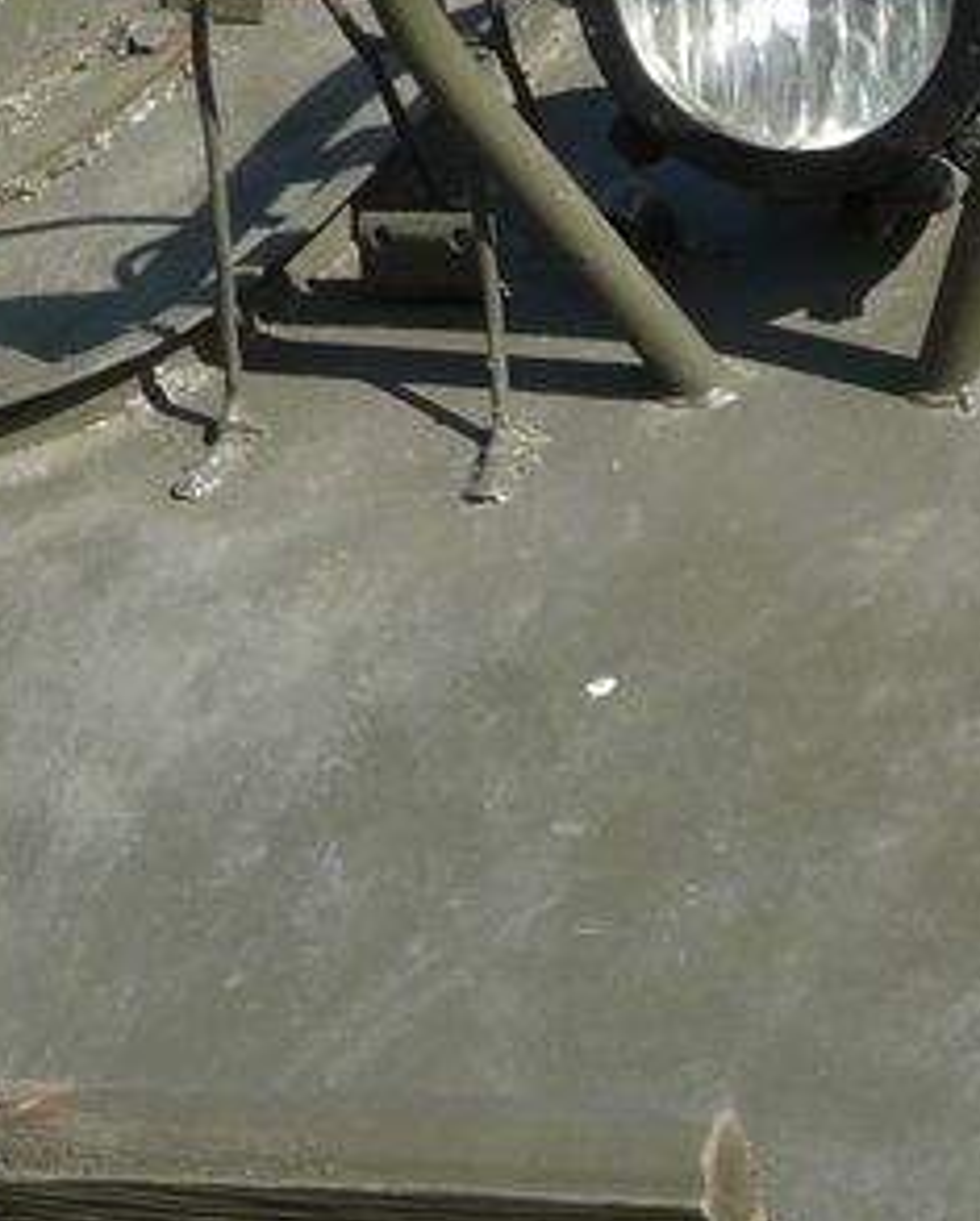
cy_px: 8
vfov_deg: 9.2
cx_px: -455
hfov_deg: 7.3
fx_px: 7529
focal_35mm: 208
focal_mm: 10
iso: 100
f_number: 5.6
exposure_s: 1/400
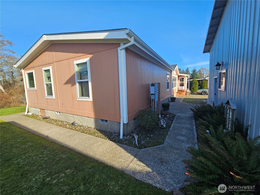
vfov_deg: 89.9
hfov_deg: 106.2
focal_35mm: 13
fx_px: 98
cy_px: 98
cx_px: 130
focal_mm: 2.2
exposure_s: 1/848
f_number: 2.2
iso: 50
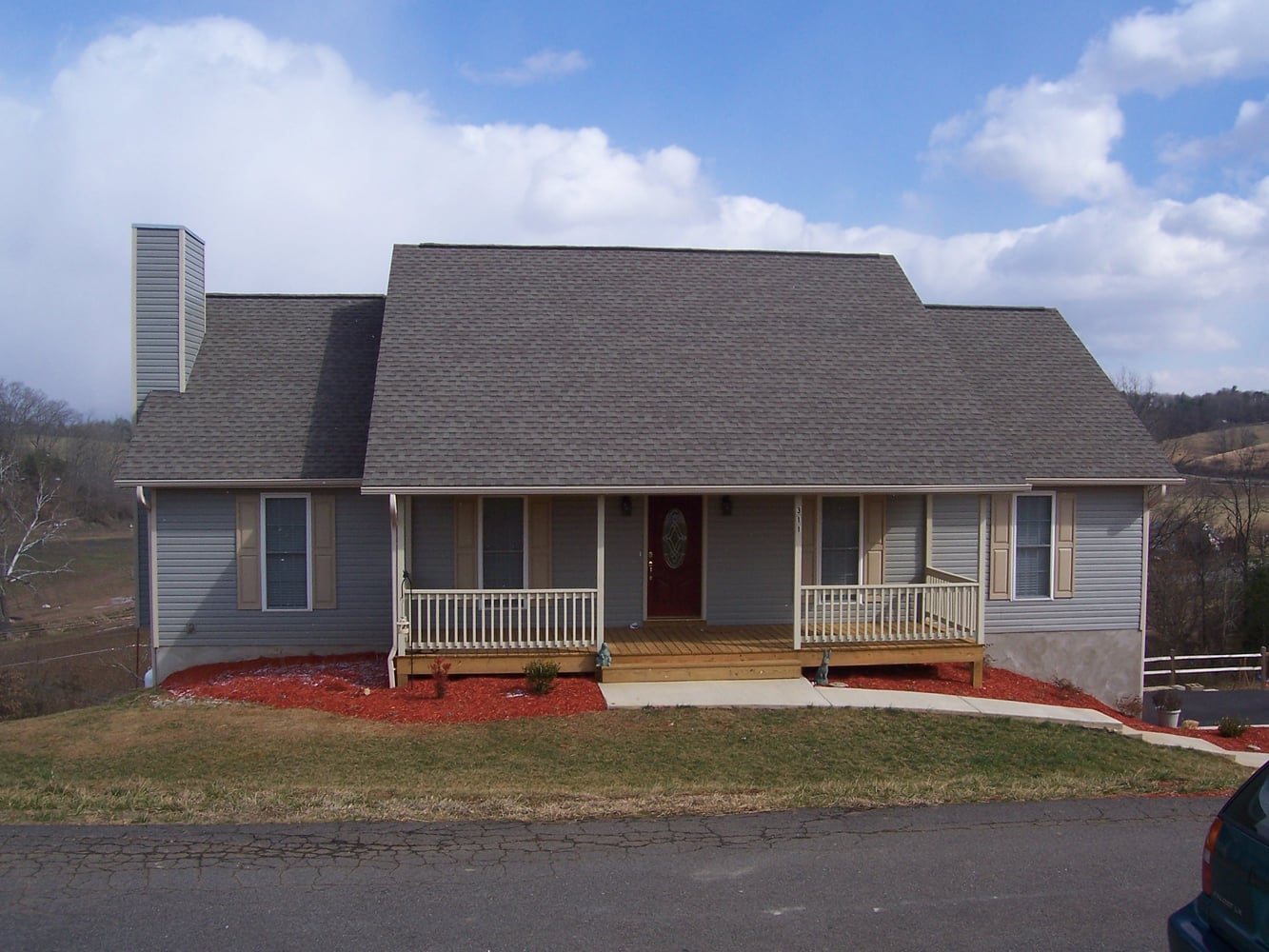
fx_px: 1247
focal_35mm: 34
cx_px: 634
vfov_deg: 41.8
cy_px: 476
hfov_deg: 54.0
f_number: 5.6
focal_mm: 5.6
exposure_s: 1/500
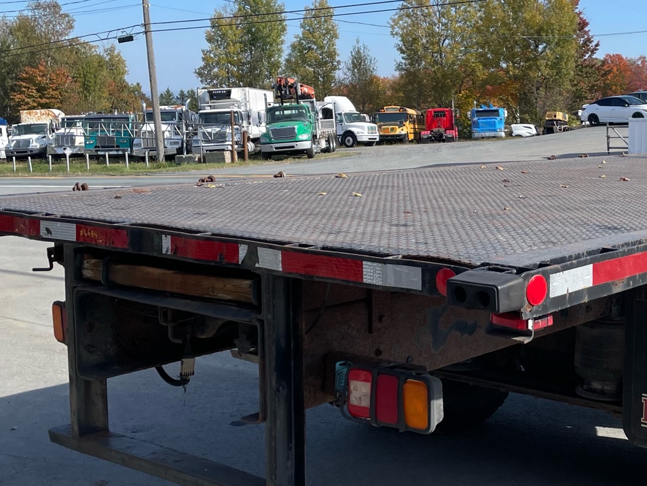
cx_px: 532
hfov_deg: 33.7
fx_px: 1028
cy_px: 194
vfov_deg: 26.5
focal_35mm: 55
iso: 32
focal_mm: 4.2
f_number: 1.6
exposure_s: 1/2564
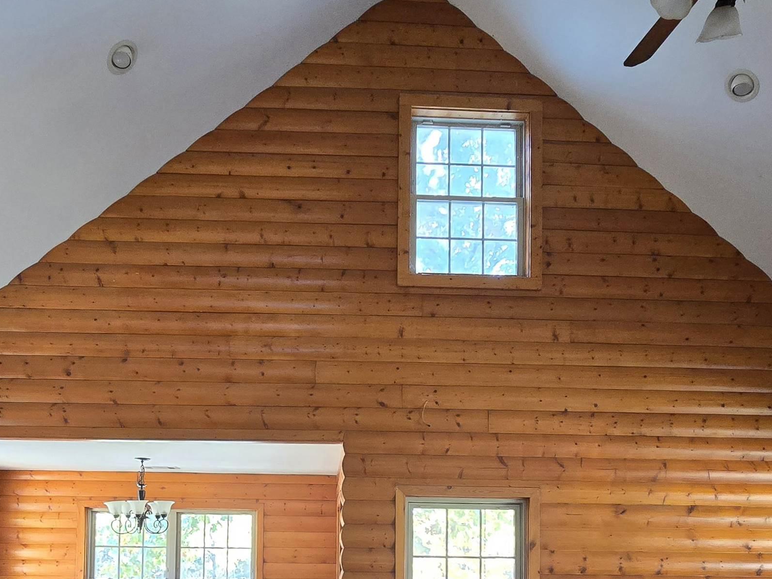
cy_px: 531
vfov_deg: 48.5
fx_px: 558
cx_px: 348
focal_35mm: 25
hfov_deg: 69.2
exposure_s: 1/60.2
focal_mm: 2.2
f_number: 2.2
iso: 640
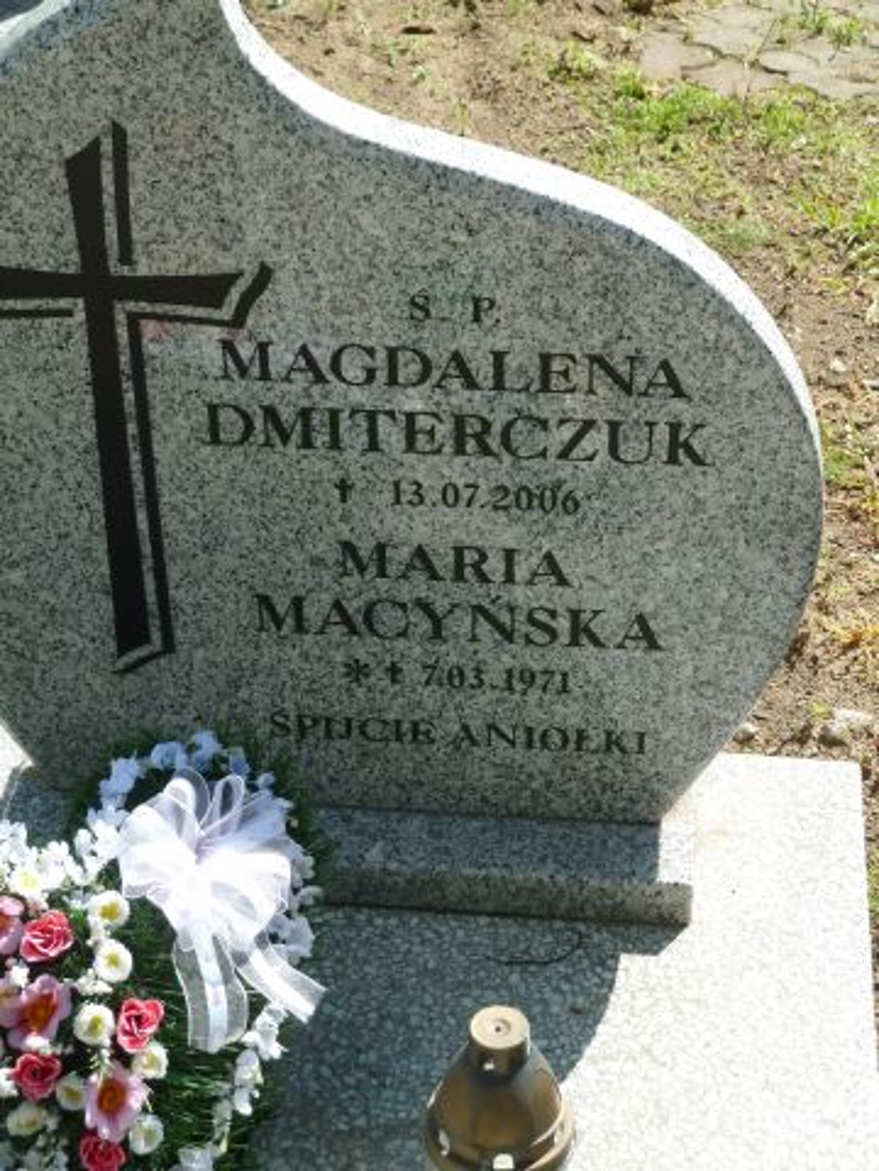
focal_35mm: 72
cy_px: 586
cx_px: 440
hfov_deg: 20.4
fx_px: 2438
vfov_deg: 27.0
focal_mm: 11.9
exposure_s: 1/250
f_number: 4.1
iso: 80
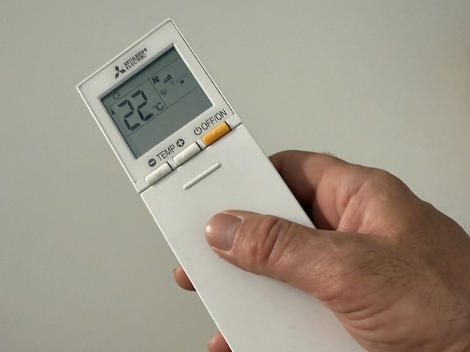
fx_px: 326
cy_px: 176
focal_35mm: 24
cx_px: 235
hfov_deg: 71.6
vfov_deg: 56.8
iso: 500
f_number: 2.2
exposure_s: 1/84
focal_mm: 2.22
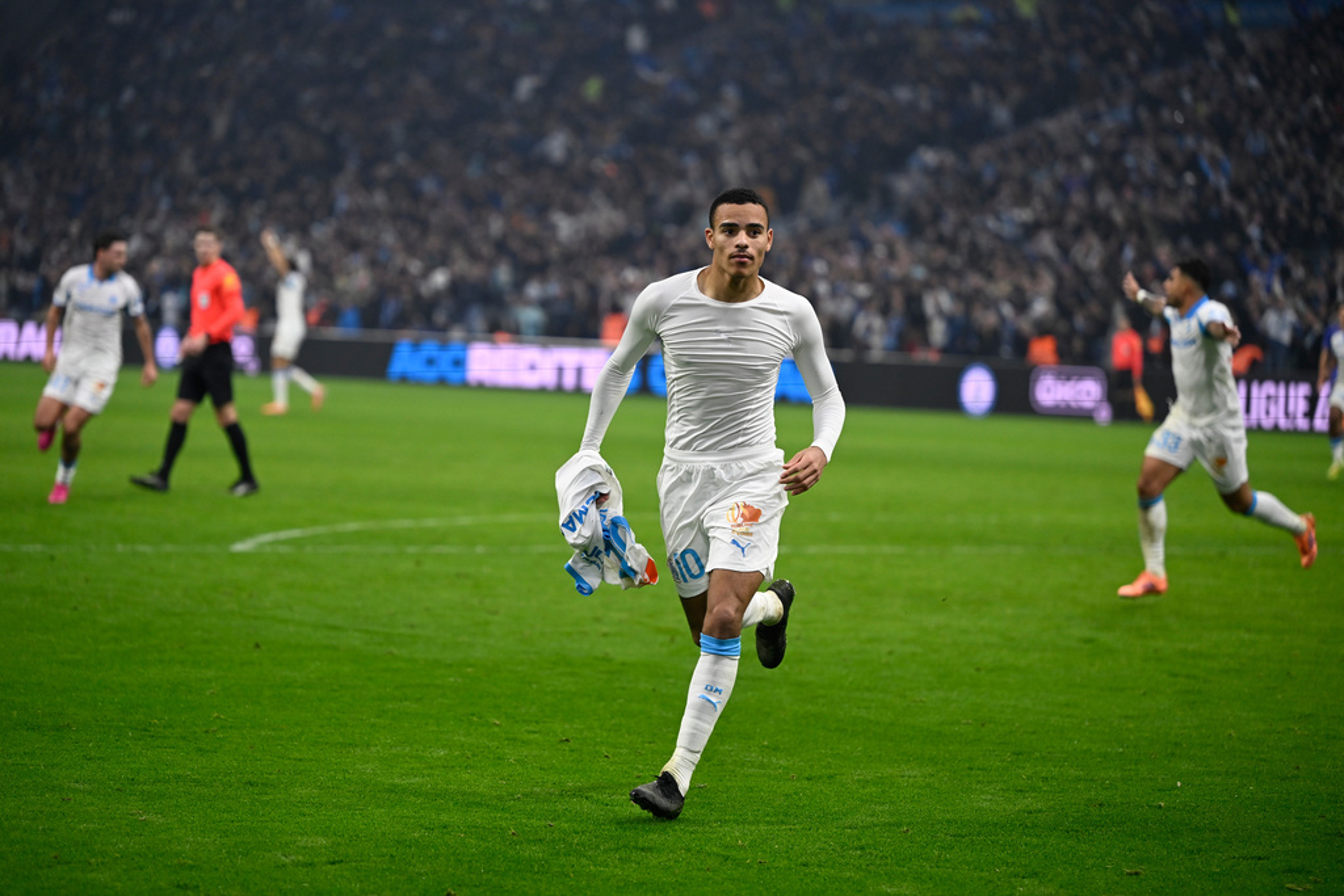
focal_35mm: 135
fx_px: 5040
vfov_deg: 10.2
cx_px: 672
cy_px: 448
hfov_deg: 15.2
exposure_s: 1/1250
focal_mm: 135
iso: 1250
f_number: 2.8
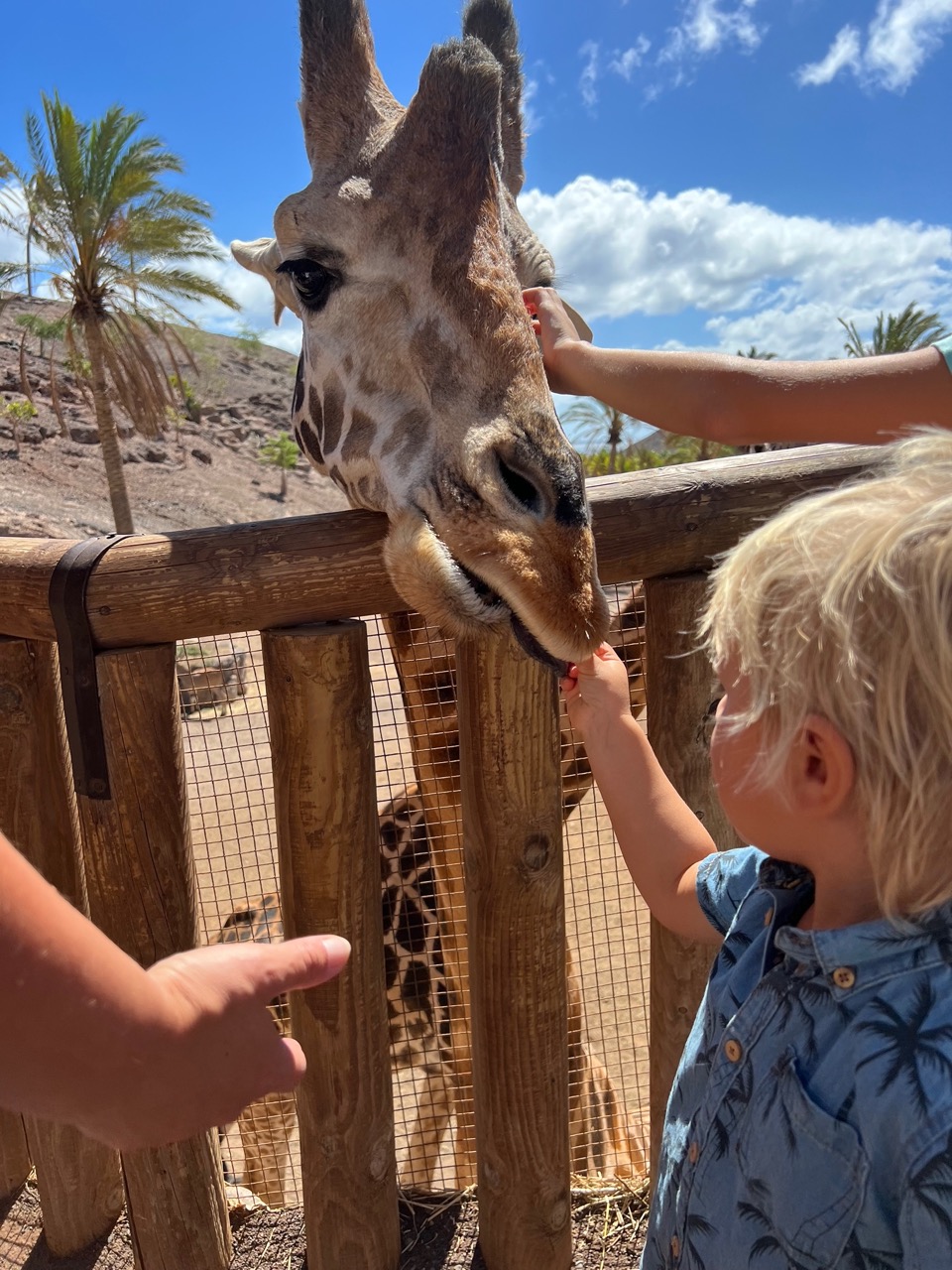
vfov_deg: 67.3
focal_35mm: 26
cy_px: 635
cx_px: 476
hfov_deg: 53.1
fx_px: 953
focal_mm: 5.7
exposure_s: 1/2695
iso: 50
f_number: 1.5
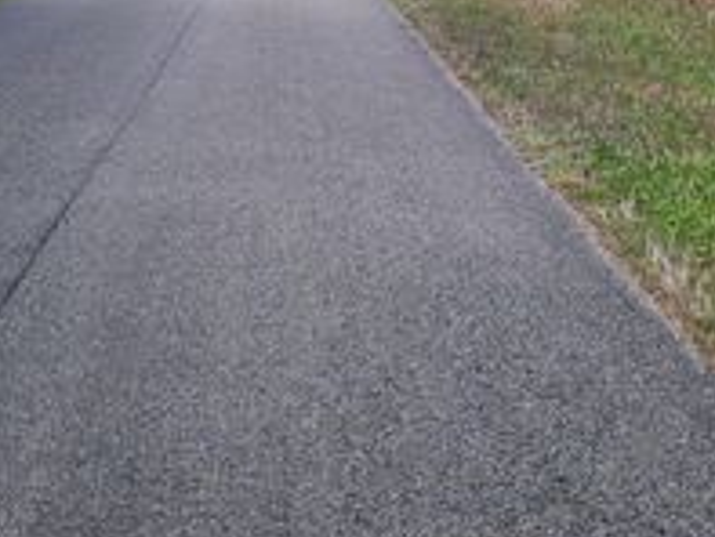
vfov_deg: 20.8
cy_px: -107
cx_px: 406
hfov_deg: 29.3
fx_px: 1364
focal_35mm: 66
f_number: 1.8
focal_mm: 5.4
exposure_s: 1/1690
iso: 40
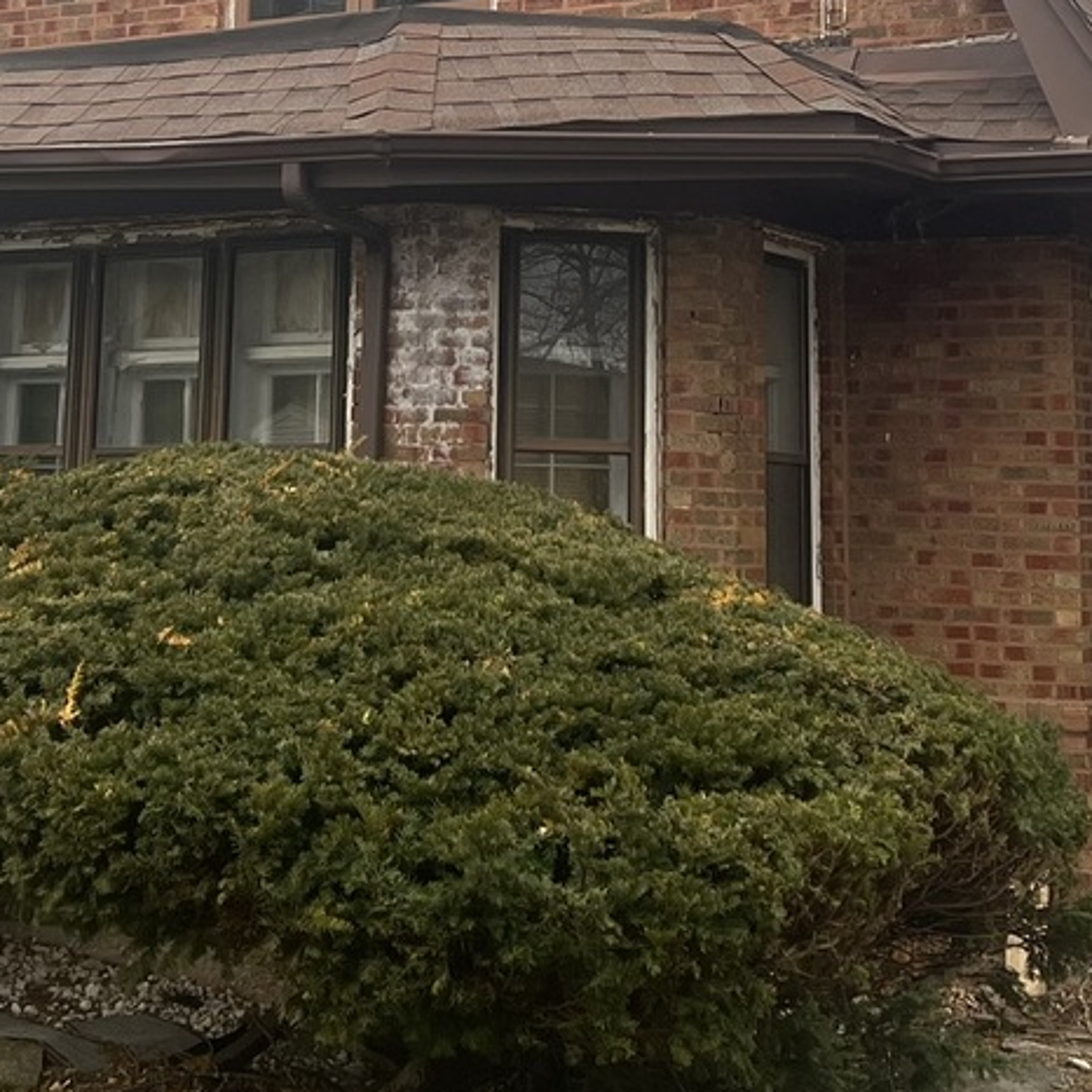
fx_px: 2534
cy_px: 47
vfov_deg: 23.5
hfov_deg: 24.3
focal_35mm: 71
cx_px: 494
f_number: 1.5
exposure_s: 1/674
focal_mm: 5.7
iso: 50
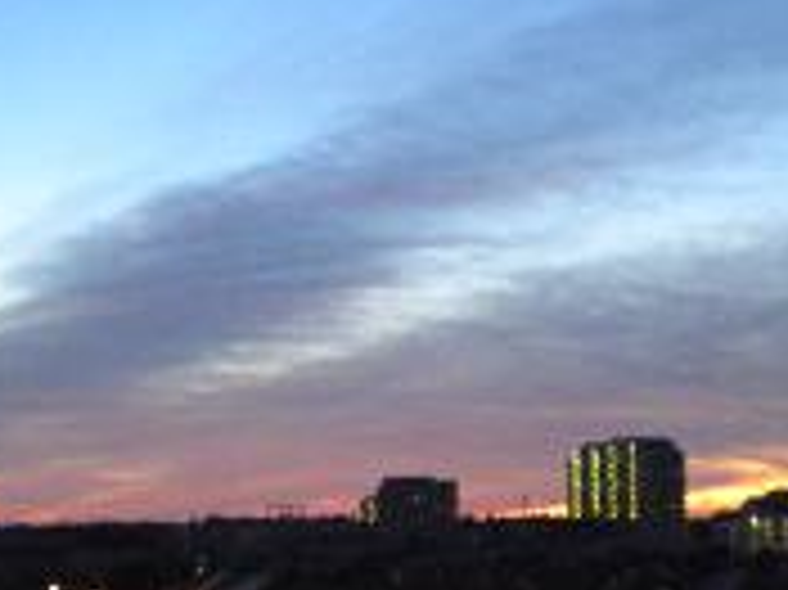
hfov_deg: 26.7
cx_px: 430
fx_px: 1661
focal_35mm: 73
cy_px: 356
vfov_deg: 20.1
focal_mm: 6.3
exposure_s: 1/7.4
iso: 800
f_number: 3.1
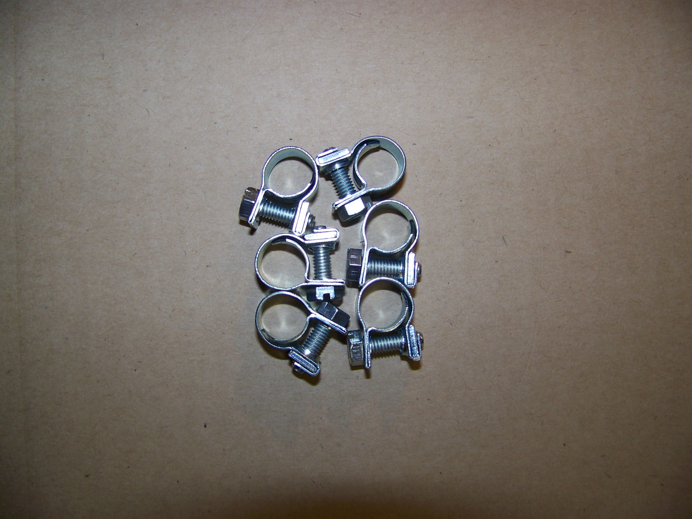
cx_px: 346
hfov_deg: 51.4
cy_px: 260
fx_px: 720
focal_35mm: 36
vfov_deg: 39.7
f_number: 2.8
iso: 64
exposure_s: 1/30
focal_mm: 5.85
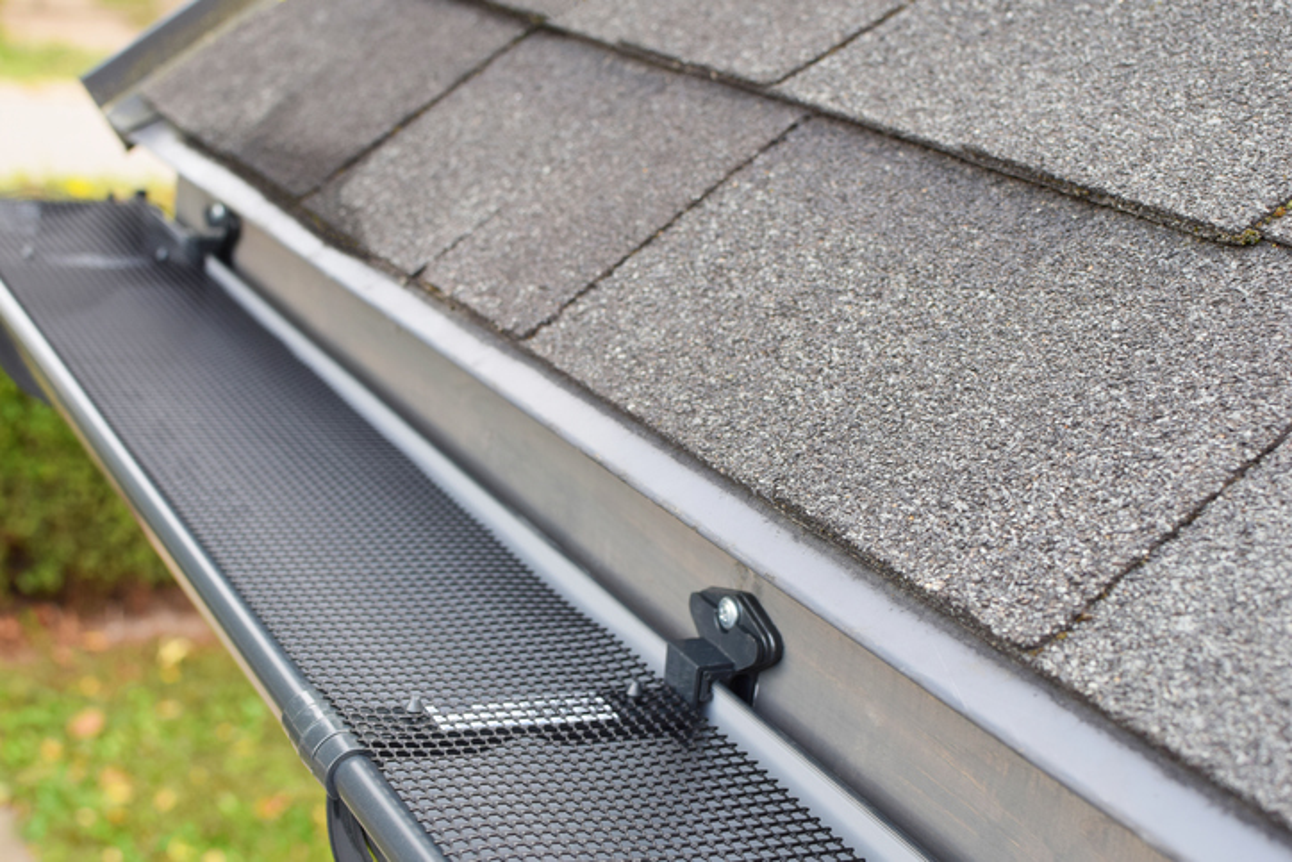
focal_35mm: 52
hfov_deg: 37.8
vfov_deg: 25.8
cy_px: 431
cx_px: 646
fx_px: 1884
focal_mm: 35
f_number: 5.6
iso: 200
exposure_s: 1/60
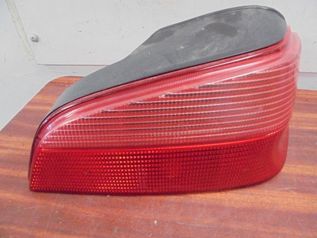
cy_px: 118
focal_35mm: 27
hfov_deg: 65.3
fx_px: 247
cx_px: 164
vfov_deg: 51.3
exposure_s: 1/15
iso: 800
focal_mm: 4.6
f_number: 3.5
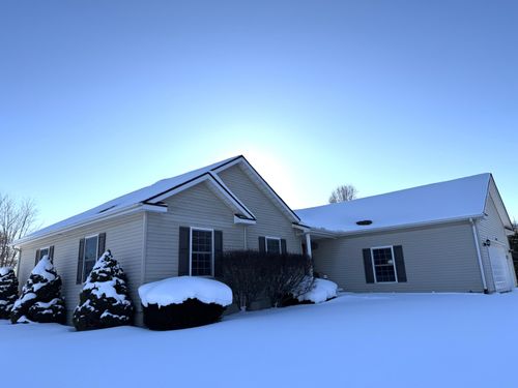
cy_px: 194
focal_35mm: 24
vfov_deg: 56.8
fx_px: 359
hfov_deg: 71.6
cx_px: 259
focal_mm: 6.76
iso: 80
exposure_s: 1/7353
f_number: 1.78
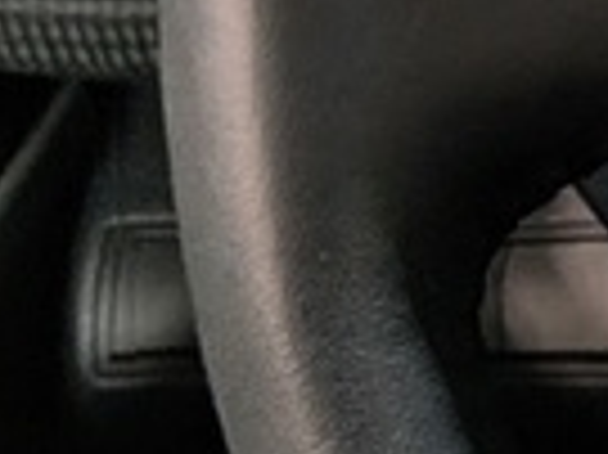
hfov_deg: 9.4
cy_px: -85
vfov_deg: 8.1
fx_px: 3194
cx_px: 1576
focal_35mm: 182
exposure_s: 1/60
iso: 52
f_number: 1.7
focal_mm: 4.53
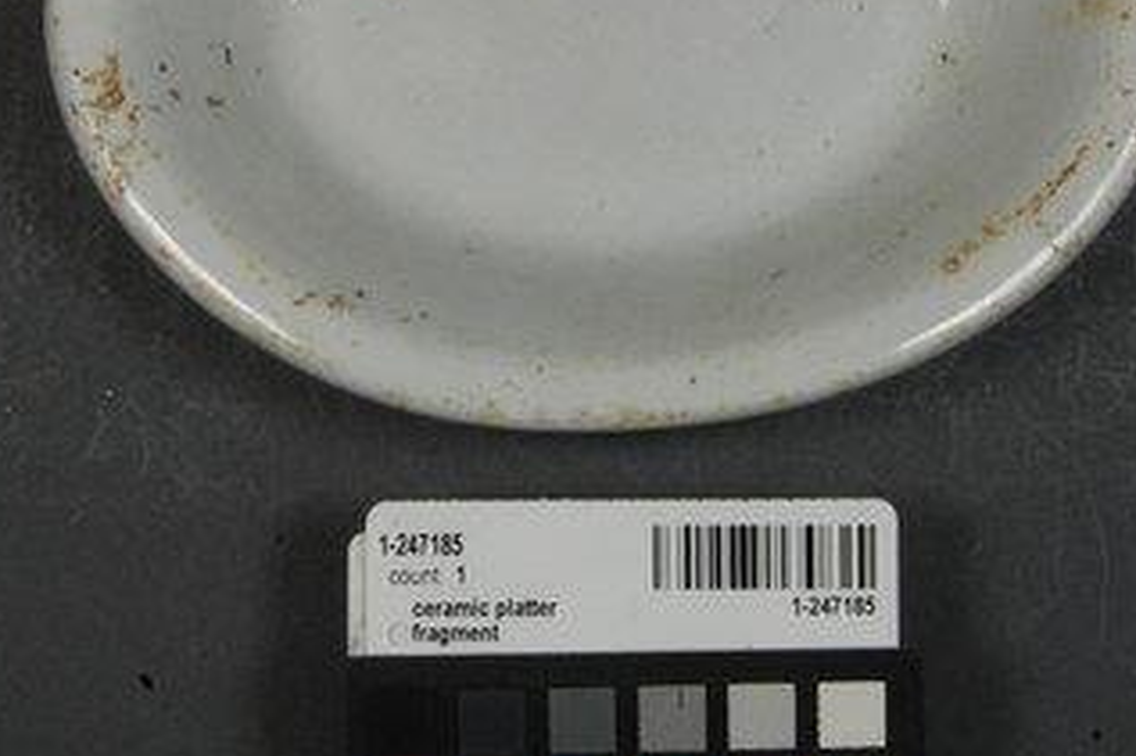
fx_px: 2460
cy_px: 206
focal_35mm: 78
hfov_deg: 26.0
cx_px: 590
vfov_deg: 17.4
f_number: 22
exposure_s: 1/30
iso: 800
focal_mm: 30
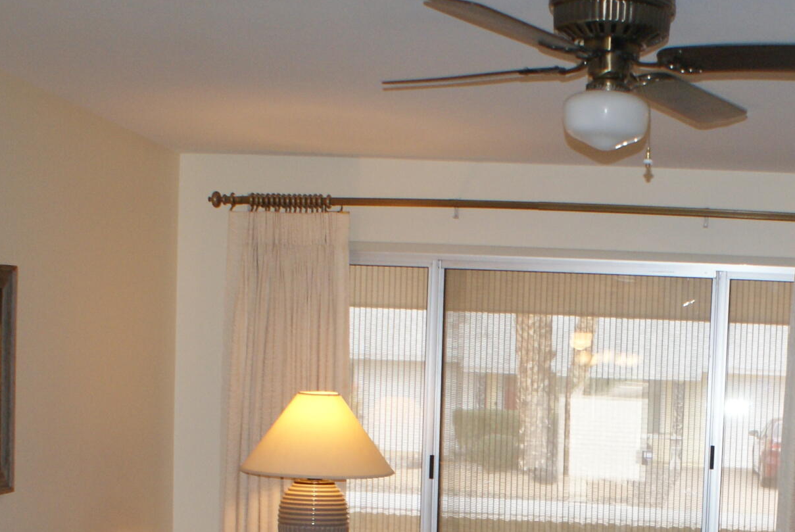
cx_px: 708
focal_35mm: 67
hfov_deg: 28.9
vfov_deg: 19.6
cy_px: 568
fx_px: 1481
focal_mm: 18
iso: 400
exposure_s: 1/60
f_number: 5.6
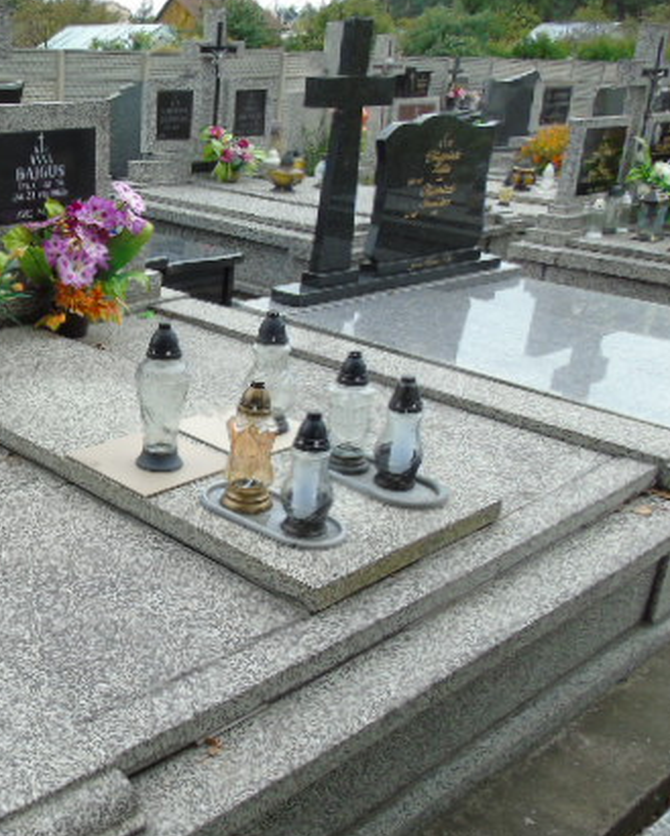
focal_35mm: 38
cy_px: 439
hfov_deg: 36.1
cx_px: 33
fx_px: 942
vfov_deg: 47.9
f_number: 3.4
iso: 80
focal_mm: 4.4
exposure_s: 1/125
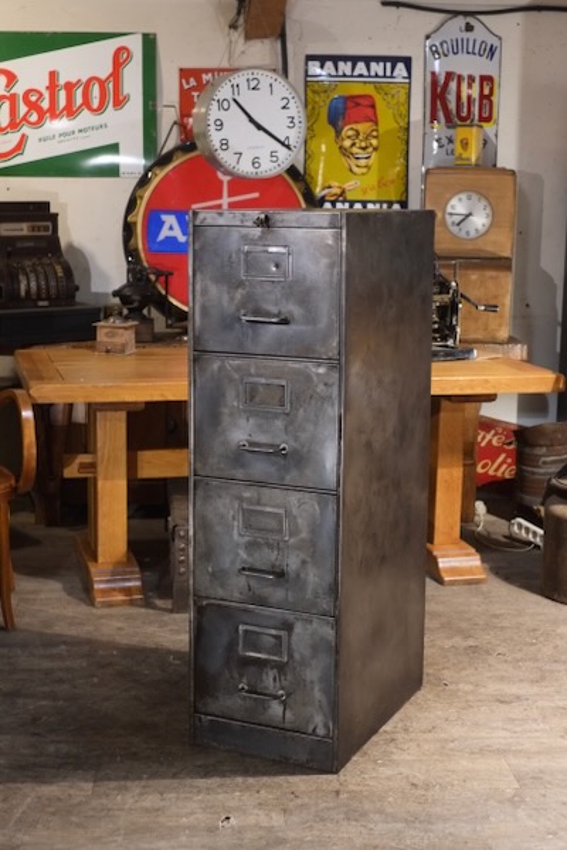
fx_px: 1252
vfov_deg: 37.5
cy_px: 425
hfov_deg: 25.5
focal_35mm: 53
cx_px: 284
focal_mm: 35
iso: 3200
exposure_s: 1/125
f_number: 3.6
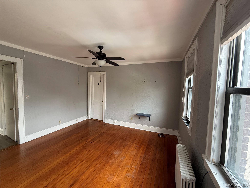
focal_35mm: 14
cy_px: 94
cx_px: 125
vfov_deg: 85.7
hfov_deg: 102.1
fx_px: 101
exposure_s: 1/99
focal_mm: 2.22
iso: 200
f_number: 2.2
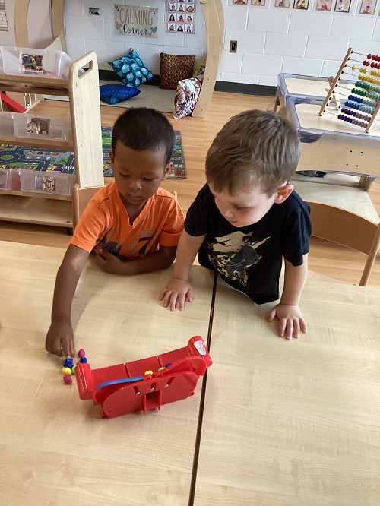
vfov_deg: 58.3
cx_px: 190
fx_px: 453
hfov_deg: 45.5
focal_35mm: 31
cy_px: 253
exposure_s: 1/33
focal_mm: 3.3
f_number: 2.4
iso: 320
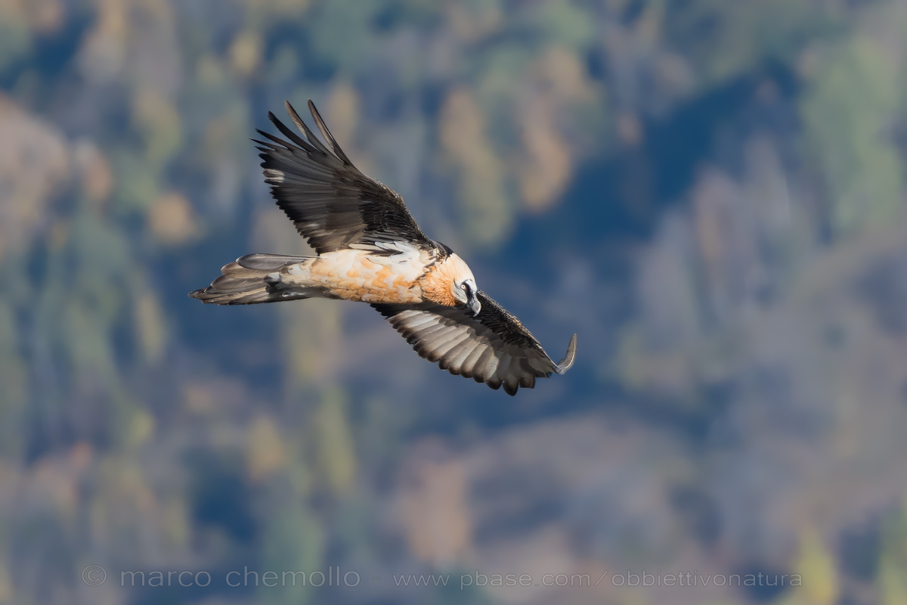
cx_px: 454
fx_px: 30231
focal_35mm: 1200
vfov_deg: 1.1
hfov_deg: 1.7
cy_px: 302
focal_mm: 600
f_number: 7.1
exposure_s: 1/2500
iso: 800
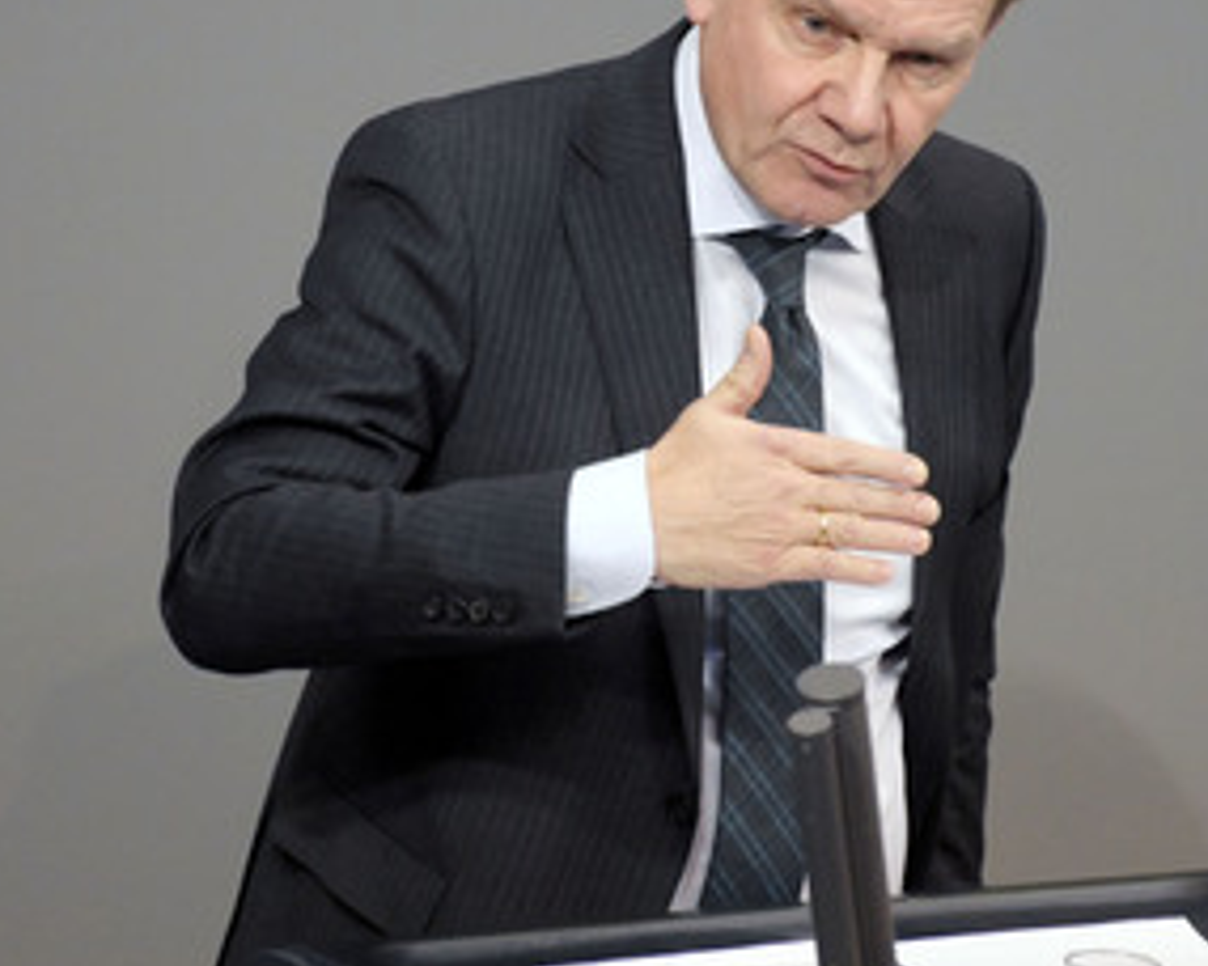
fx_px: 26492
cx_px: 672
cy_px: 356
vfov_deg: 2.1
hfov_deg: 2.6
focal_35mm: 741
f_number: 5.6
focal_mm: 500
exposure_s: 1/400
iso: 12800
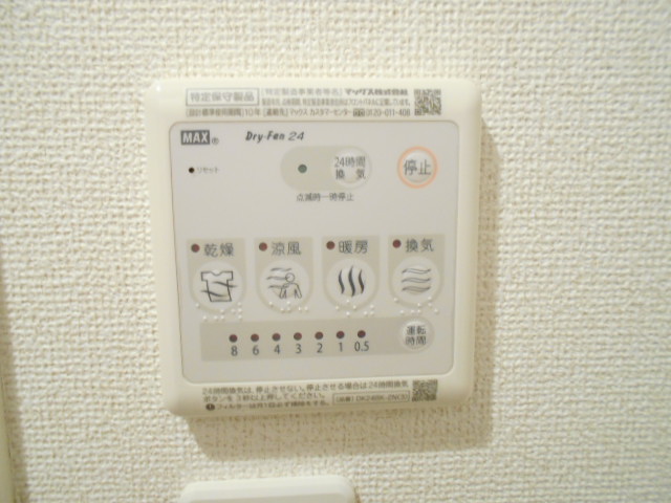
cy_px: 252
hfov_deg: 67.3
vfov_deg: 53.1
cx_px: 336
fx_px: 504
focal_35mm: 26
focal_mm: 4.6
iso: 400
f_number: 3.2
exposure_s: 1/8
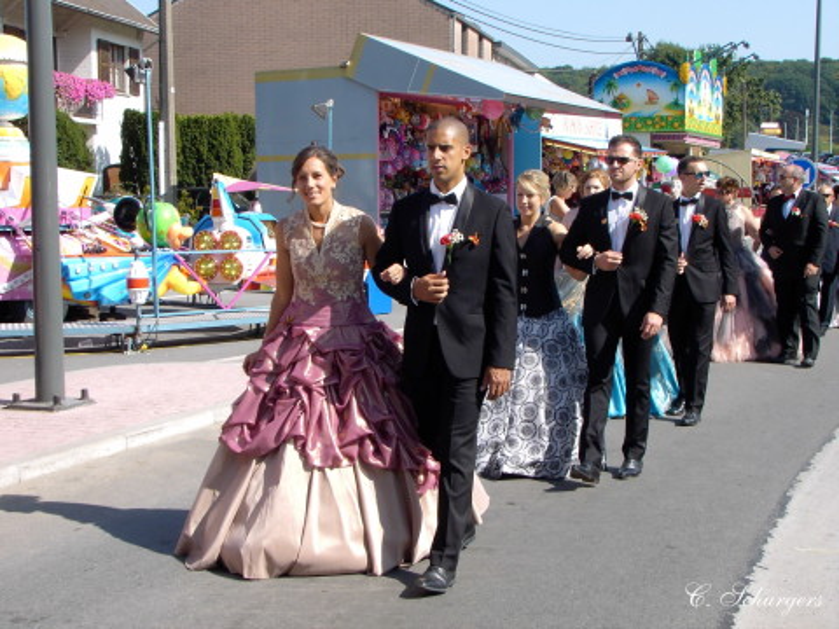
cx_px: 420
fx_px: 1503
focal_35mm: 62
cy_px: 314
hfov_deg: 31.2
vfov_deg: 23.7
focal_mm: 9.5
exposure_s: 1/200
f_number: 5
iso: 70
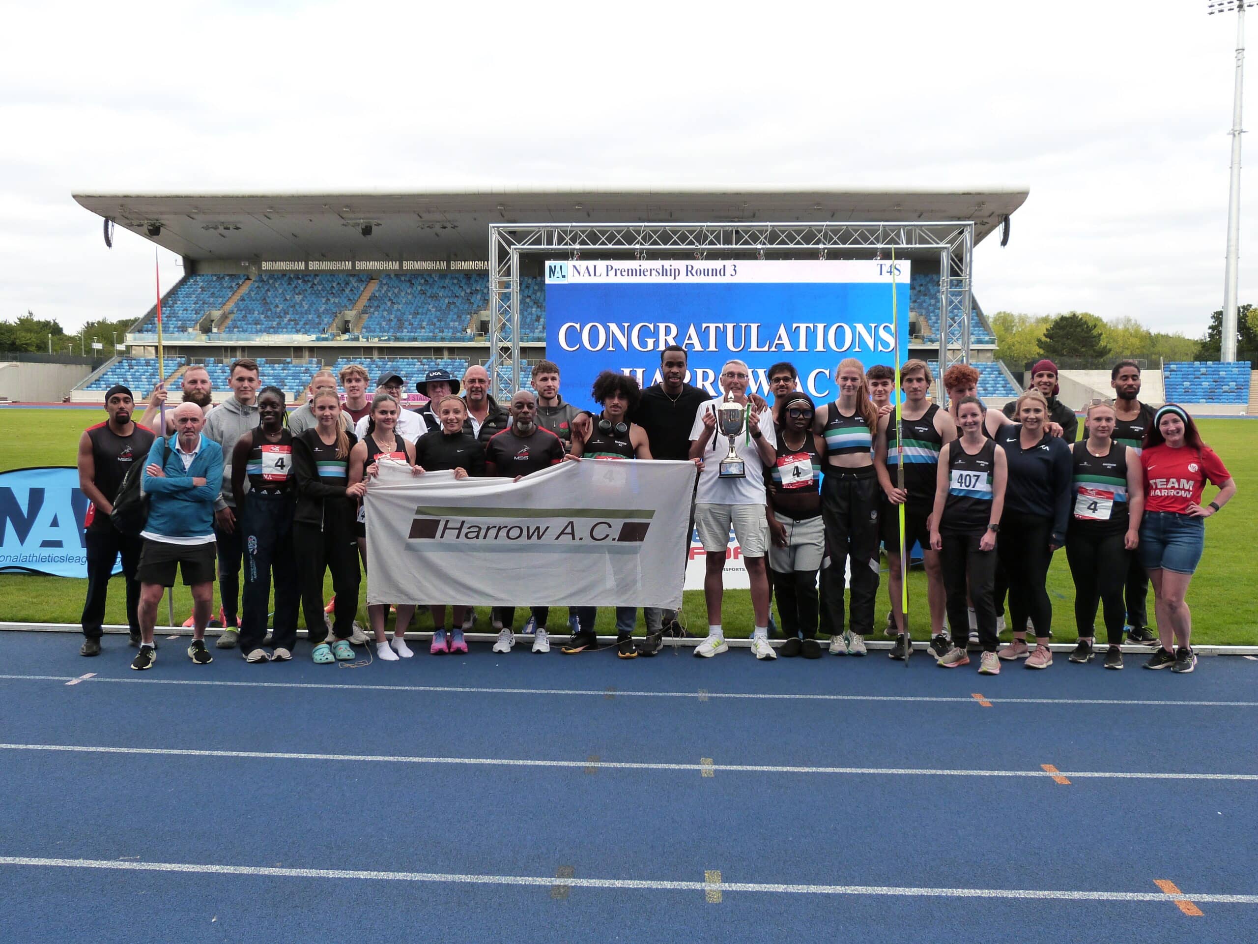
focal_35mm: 31
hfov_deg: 58.4
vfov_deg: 45.4
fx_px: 1127
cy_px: 472
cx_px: 629
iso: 160
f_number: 4
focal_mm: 5.4
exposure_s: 1/125
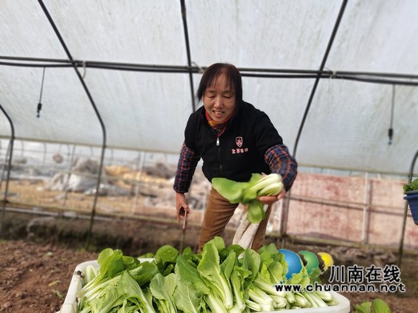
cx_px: 209
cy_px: 156
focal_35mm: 26
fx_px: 314
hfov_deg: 67.3
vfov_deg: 53.1
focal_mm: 4.75
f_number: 2.4
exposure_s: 1/488
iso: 50
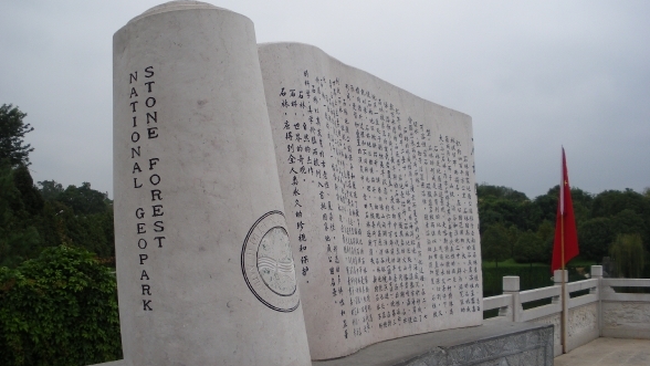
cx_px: 325
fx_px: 690
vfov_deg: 29.7
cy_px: 209
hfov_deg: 50.5
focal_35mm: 40
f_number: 3.5
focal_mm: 6.3
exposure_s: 1/200
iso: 80
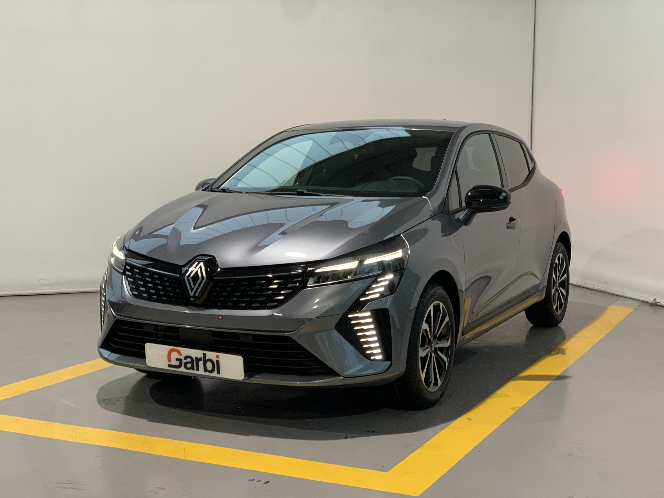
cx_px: 332
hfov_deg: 36.8
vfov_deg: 28.0
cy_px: 249
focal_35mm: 52
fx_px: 997
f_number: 2.4
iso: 200
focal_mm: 6
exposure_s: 1/50
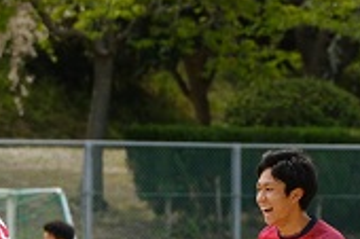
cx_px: 123
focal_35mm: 876
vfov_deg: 1.6
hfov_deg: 2.4
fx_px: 8751
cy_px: 325
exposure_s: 1/1000
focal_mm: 198.9
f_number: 7.1
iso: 800
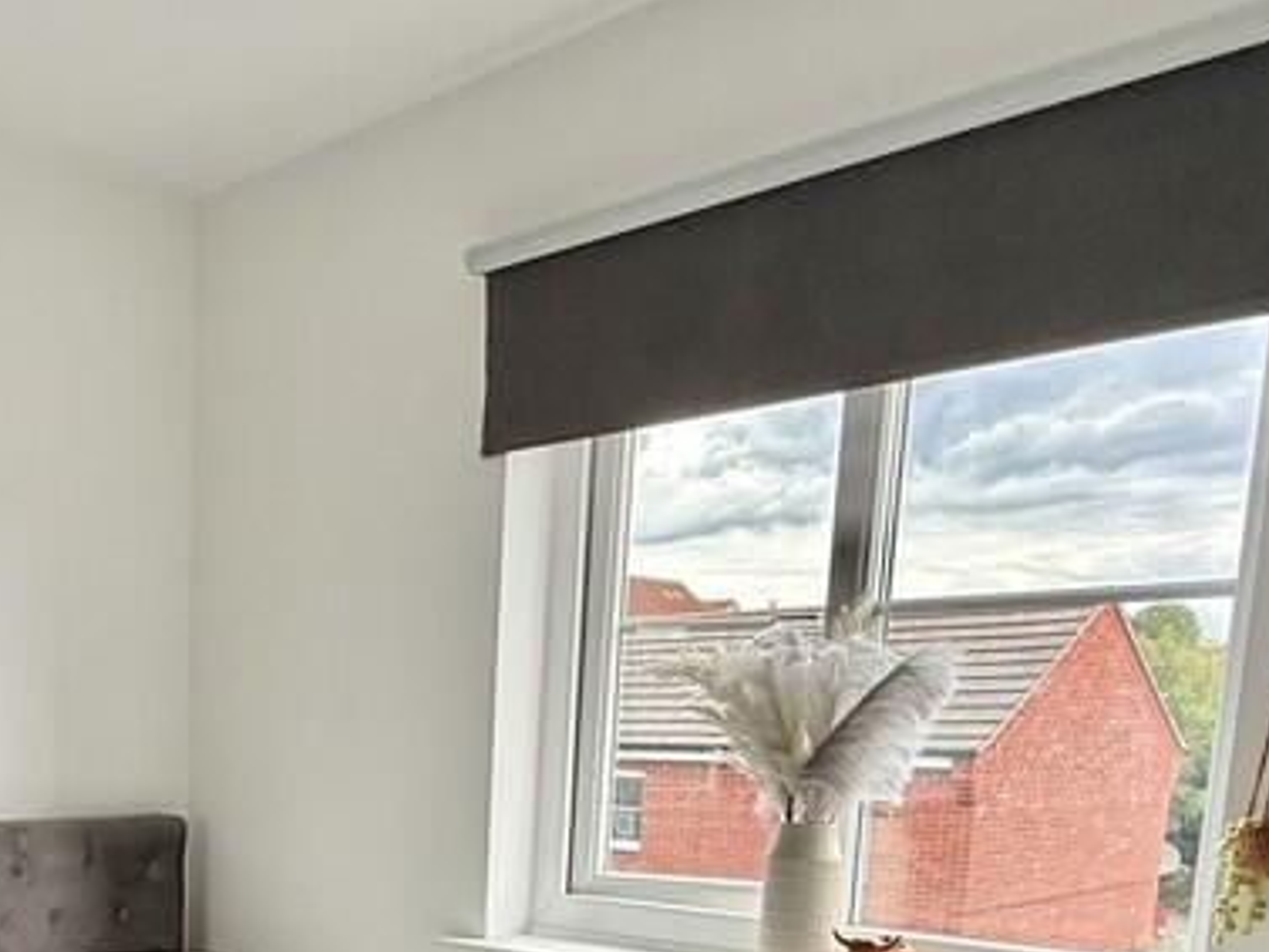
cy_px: 962
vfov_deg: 34.2
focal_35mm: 38
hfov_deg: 46.2
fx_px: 1393
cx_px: 242
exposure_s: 1/169
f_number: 2.2
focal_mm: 2.22
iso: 64
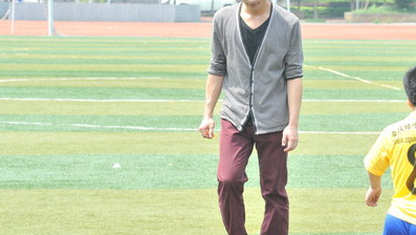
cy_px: 143
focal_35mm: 237
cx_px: 255
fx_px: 2616
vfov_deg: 5.1
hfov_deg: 9.1
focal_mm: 150
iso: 1600
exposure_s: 1/500
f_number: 11
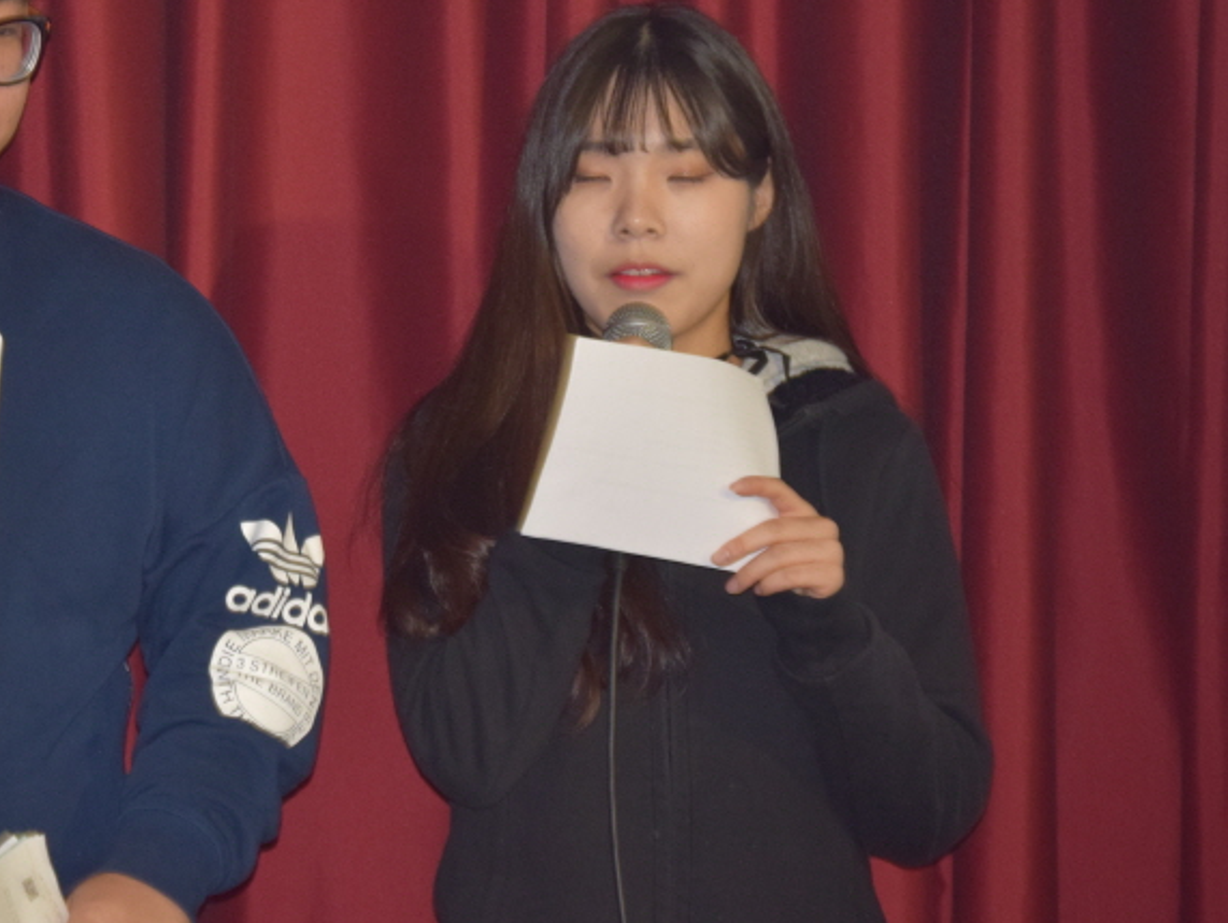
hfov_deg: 5.9
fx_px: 11927
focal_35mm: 336
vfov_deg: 4.4
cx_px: 196
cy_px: 322
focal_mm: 130
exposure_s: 1/60
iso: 800
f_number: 5
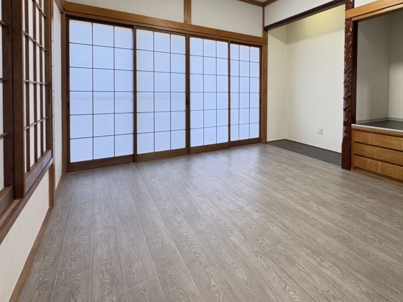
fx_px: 233
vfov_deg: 64.1
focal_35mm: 20
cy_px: 98
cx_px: 277
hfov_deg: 78.4
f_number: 2.2
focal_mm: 2.22
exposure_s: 1/60
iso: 250
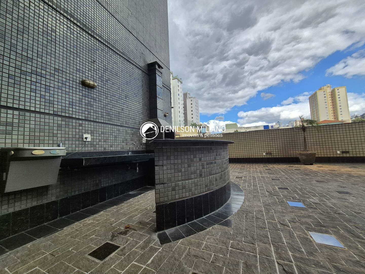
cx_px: 182
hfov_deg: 106.2
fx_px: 137
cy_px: 137
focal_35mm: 13
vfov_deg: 89.9
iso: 100
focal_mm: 1.74
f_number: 2.2
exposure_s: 1/864
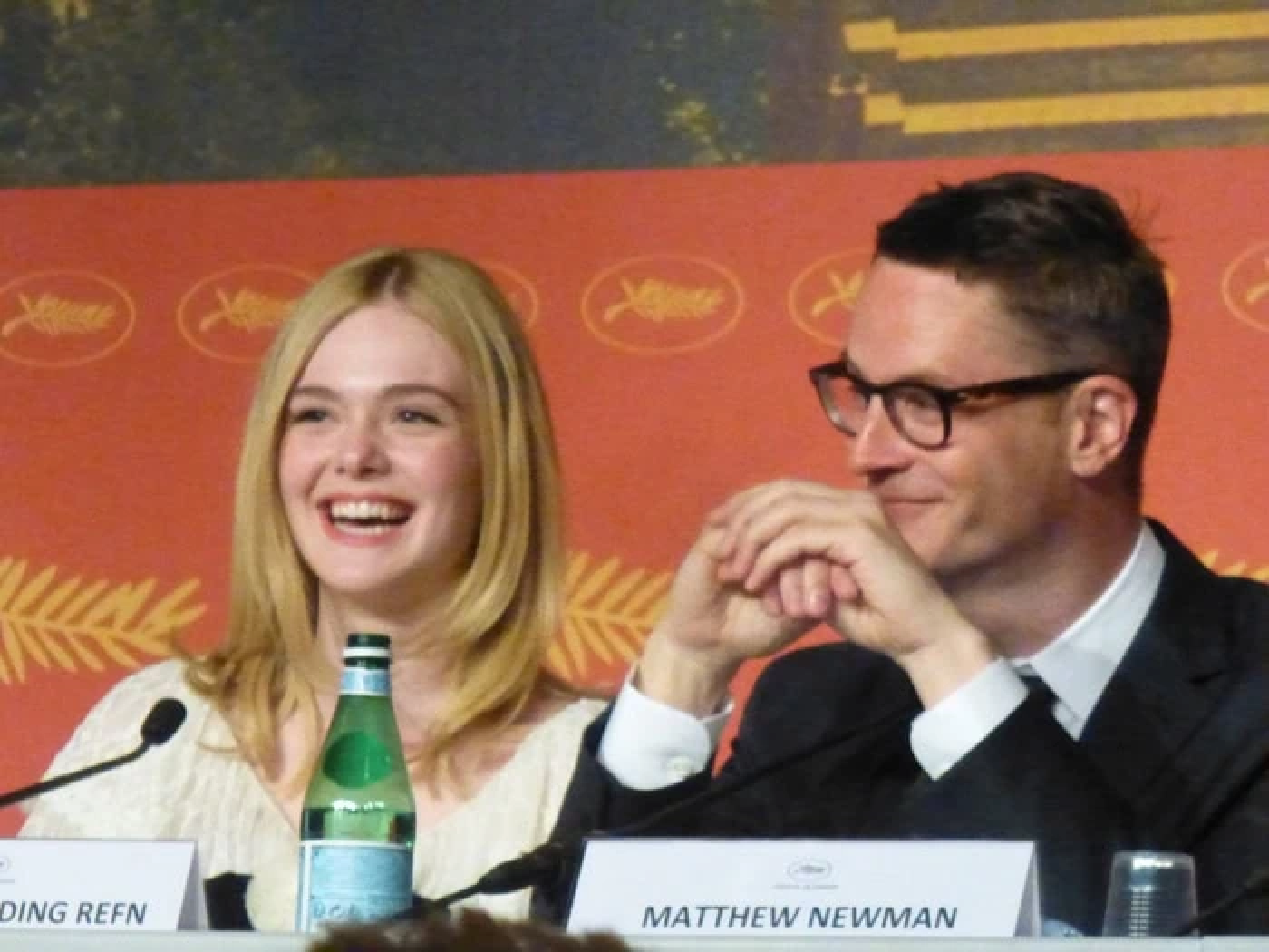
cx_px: 634
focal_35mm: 230
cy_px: 476
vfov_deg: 6.5
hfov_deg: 8.6
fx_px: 8432
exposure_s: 1/100
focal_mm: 37.3
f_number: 5.8
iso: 3200
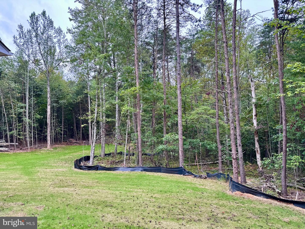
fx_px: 211
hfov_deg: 71.6
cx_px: 152
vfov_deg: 56.8
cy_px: 114
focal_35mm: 24
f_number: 1.78
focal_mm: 6.86
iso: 80
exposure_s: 1/313
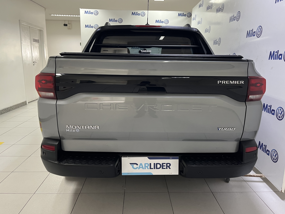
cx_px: 146
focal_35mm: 27
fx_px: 222
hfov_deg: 65.3
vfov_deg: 51.3
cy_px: 105
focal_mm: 5.1
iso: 200
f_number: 1.6
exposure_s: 1/60
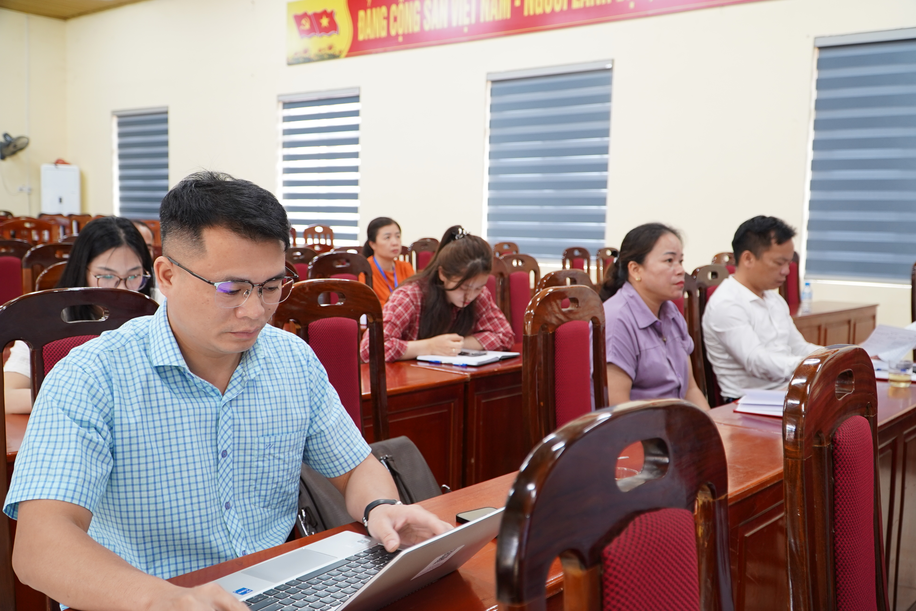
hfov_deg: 57.2
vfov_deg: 40.0
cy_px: 306
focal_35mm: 33
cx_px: 458
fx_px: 840
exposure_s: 1/20
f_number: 4
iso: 400
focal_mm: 22
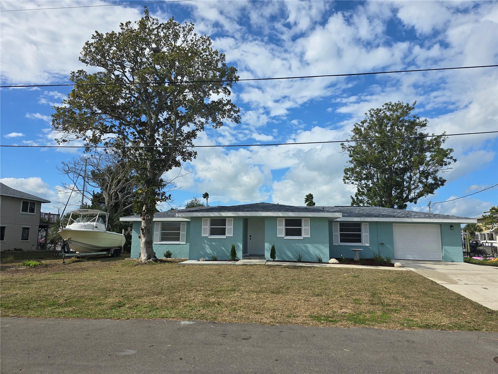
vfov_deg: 58.9
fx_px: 331
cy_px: 187
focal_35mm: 23
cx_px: 249
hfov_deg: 73.9
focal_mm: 6.3
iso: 12
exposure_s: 1/1041
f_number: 1.7
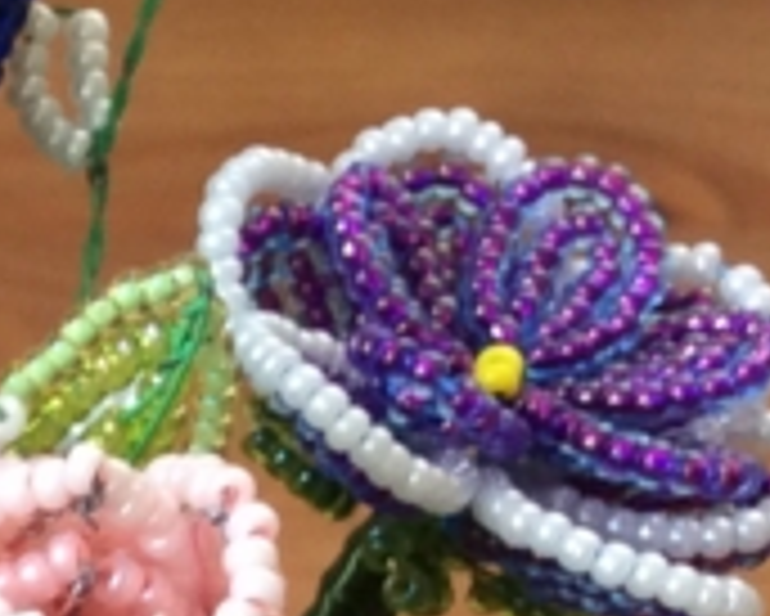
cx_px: -648
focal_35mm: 187
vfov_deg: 8.1
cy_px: 920
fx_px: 4264
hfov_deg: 9.8
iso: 40
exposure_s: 1/24
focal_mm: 3.3
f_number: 2.4
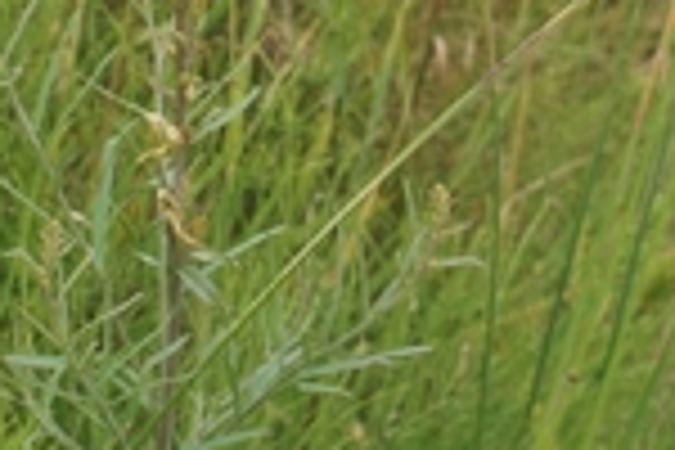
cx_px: 76
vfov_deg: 11.0
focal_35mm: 120
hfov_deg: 16.8
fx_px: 2250
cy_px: -243
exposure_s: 1/200
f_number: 8
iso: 200
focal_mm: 20
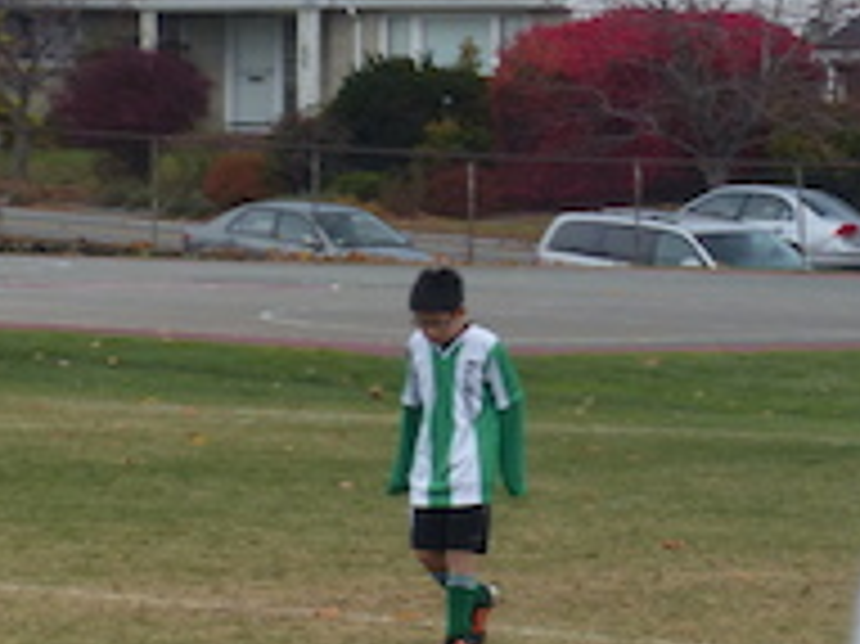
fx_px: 7895
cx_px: 745
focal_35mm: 318
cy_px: 122
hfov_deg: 6.2
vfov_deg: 4.7
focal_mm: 20.5
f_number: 2.8
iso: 160
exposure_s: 1/500
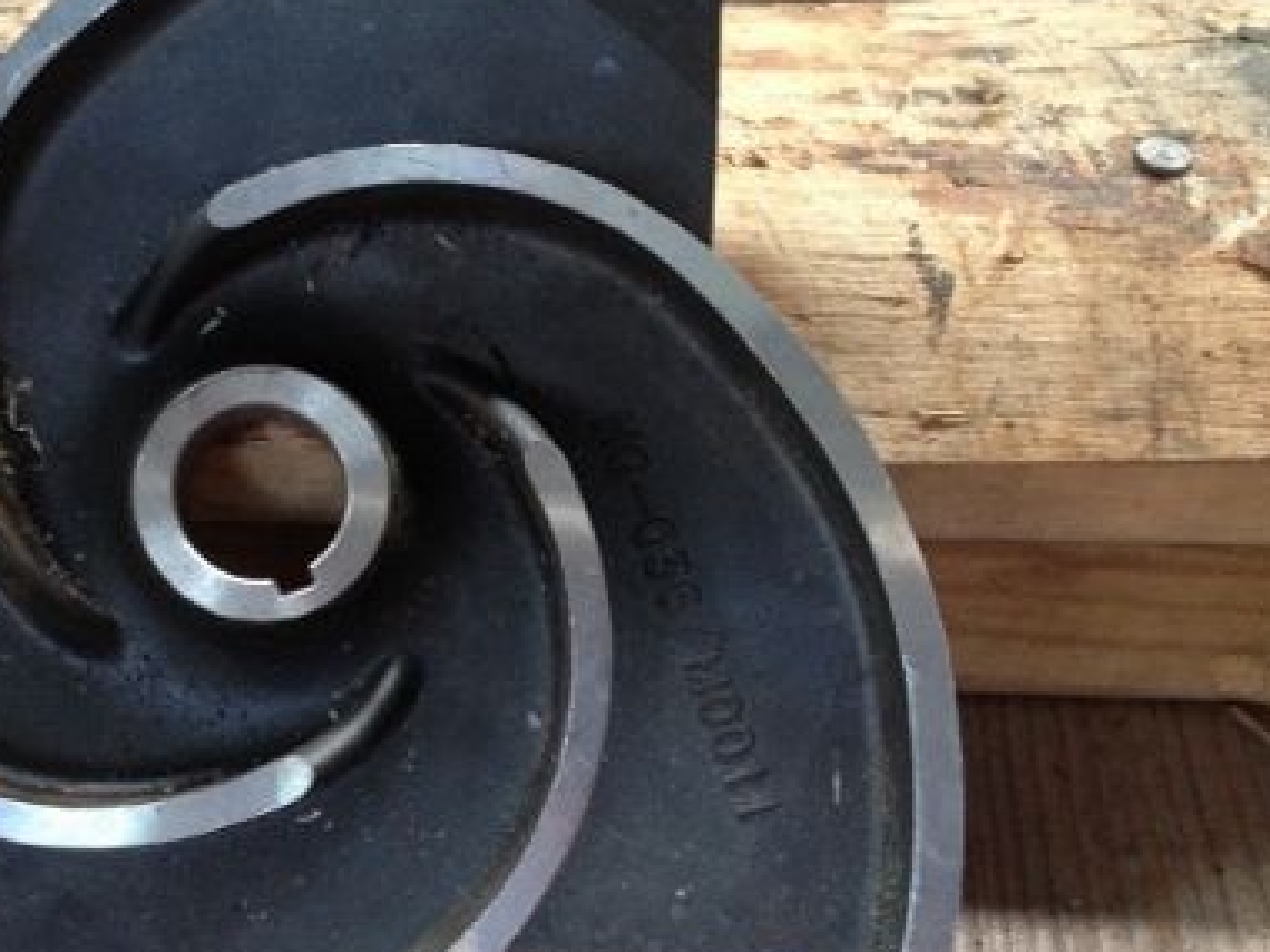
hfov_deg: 32.3
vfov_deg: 24.8
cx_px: 381
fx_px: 2165
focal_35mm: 59
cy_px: 548
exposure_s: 1/20
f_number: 2.4
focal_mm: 4.28
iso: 160
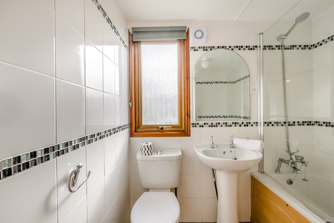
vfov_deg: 73.7
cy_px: 112
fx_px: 148
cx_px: 167
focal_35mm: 16
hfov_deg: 96.7
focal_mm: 16
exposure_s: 1/250
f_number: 11
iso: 100
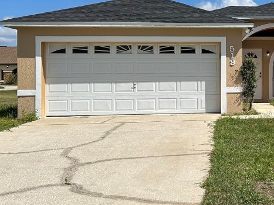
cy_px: 77
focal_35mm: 57
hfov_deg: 31.6
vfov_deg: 25.6
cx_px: 264
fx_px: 451
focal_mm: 5.7
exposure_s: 1/6993
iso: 50
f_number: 1.5
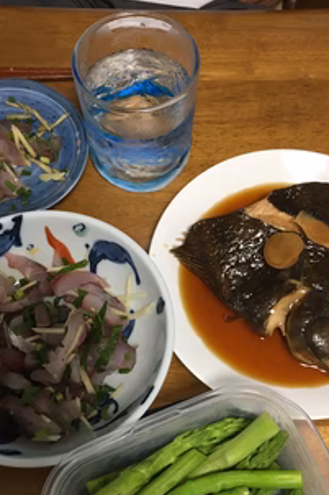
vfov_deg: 48.0
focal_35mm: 40
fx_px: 549
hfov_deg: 33.4
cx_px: 172
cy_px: 310
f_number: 2.2
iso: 80
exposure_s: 1/30
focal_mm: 4.15
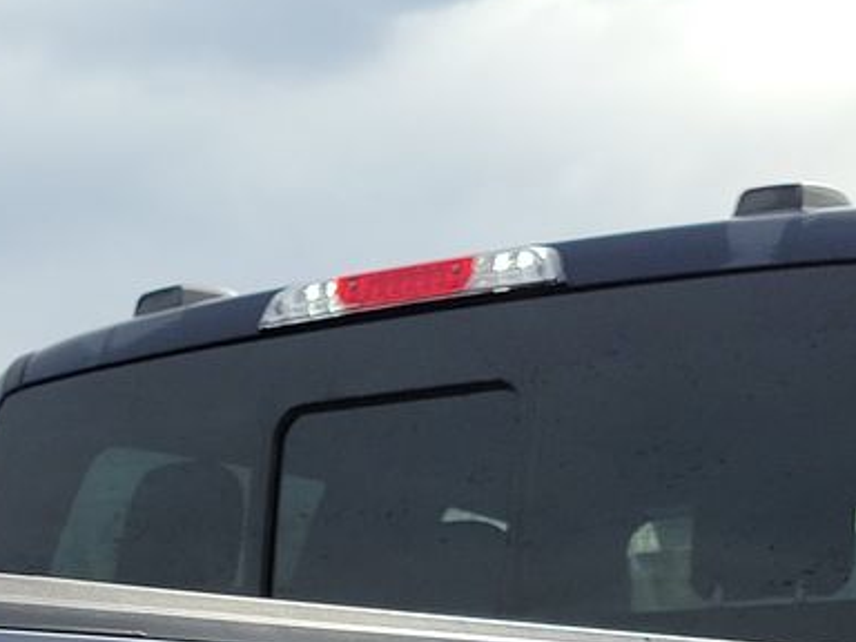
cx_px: 114
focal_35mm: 100
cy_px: 990
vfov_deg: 13.8
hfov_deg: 19.3
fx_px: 2473
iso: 50
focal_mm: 6.7
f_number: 1.8
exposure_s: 1/637
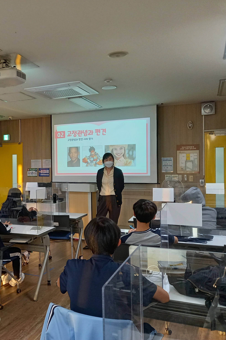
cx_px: 29
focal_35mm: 35
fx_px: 330
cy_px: 170
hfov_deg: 35.9
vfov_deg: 54.4
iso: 200
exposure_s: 1/59
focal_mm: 4.6
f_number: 2
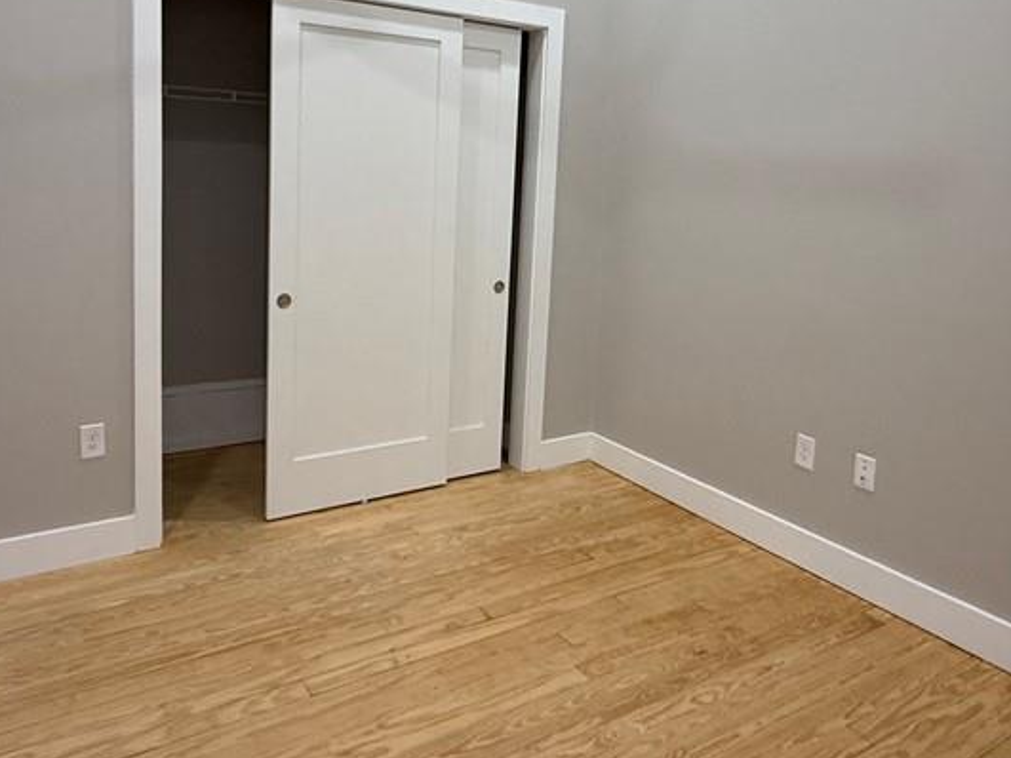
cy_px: 248
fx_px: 788
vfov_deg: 50.3
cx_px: 465
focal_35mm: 27
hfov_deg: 65.2
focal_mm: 2.22
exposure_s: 1/79
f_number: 2.2
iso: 320
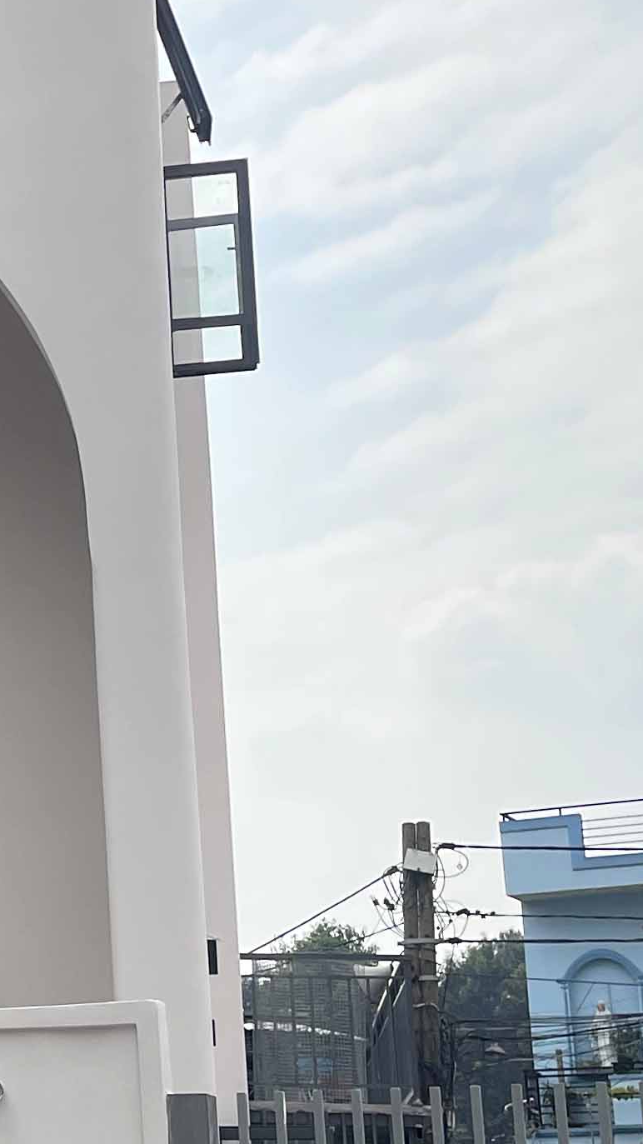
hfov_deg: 13.6
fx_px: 2426
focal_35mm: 80
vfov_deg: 26.4
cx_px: -501
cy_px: 711
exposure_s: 1/3559
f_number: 1.6
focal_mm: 5.1
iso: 32
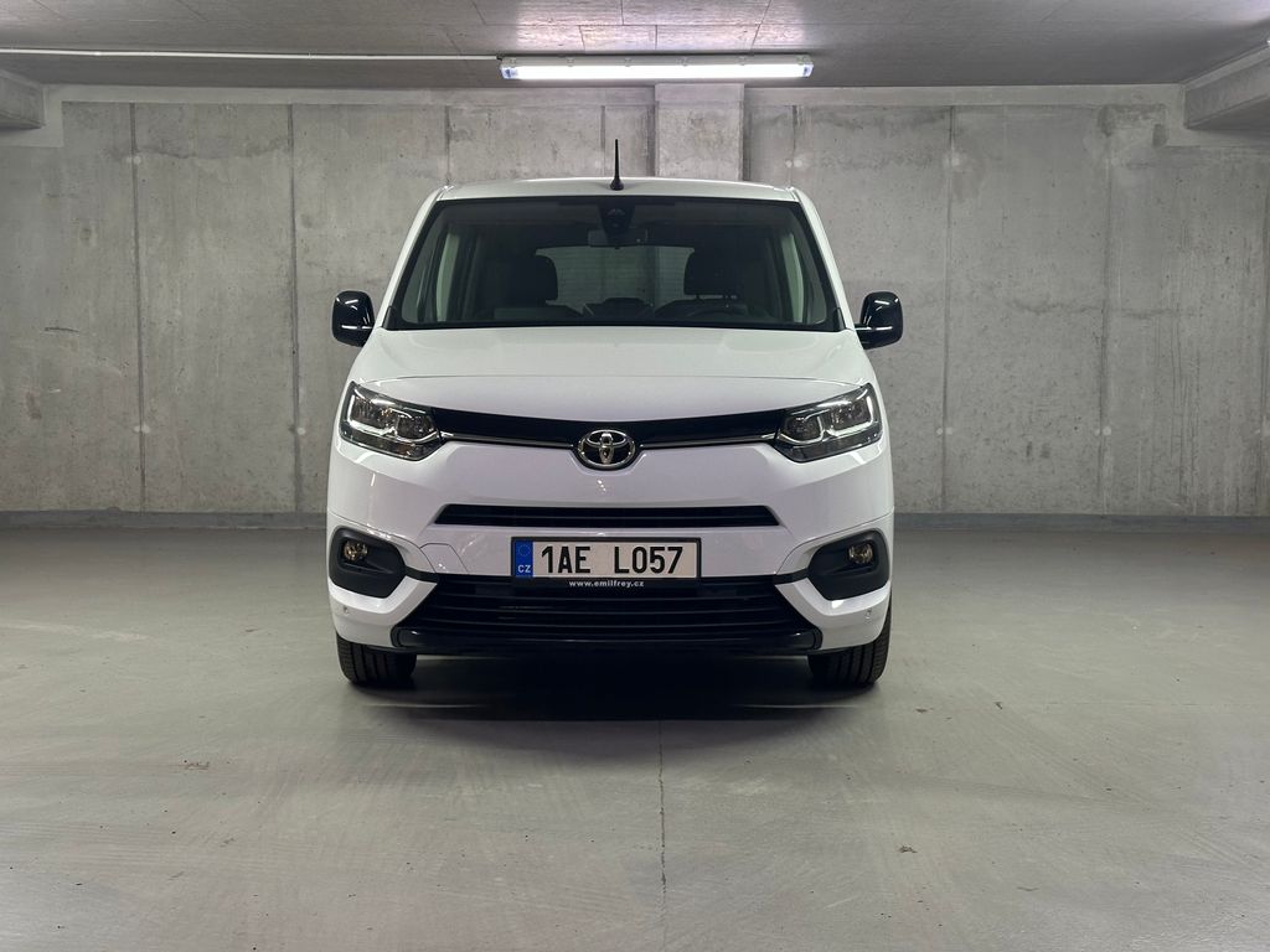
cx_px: 635
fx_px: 1761
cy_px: 476
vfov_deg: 30.3
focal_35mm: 48
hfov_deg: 39.7
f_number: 1.78
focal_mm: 6.86
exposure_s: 1/50
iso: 200
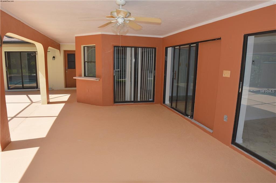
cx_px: 138
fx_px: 172
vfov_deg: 56.0
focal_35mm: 22
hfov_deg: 77.4
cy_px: 92
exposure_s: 1/200
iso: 200
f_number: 8
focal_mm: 15
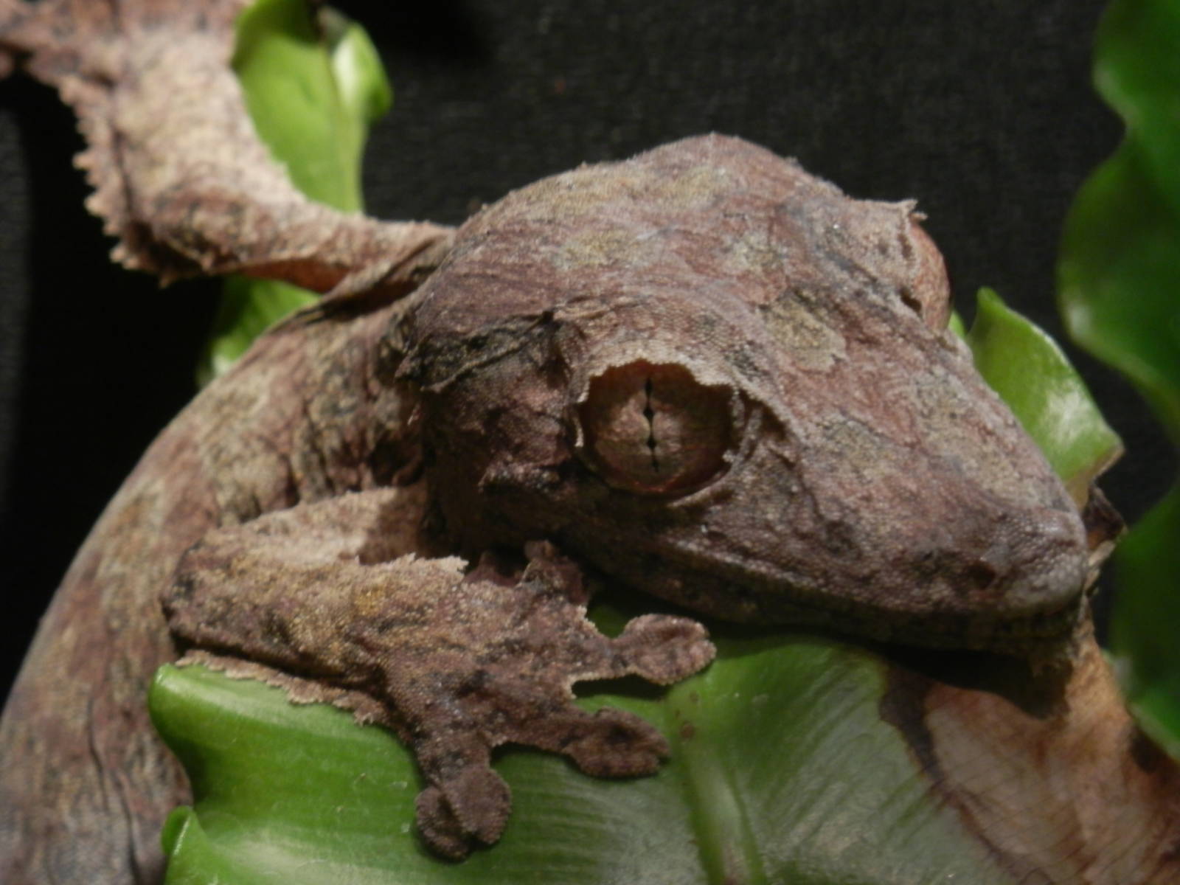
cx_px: 590
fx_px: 13669
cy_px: 442
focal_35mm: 401
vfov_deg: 3.7
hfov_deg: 4.9
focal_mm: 71.6
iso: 200
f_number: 6.9
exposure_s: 1/8
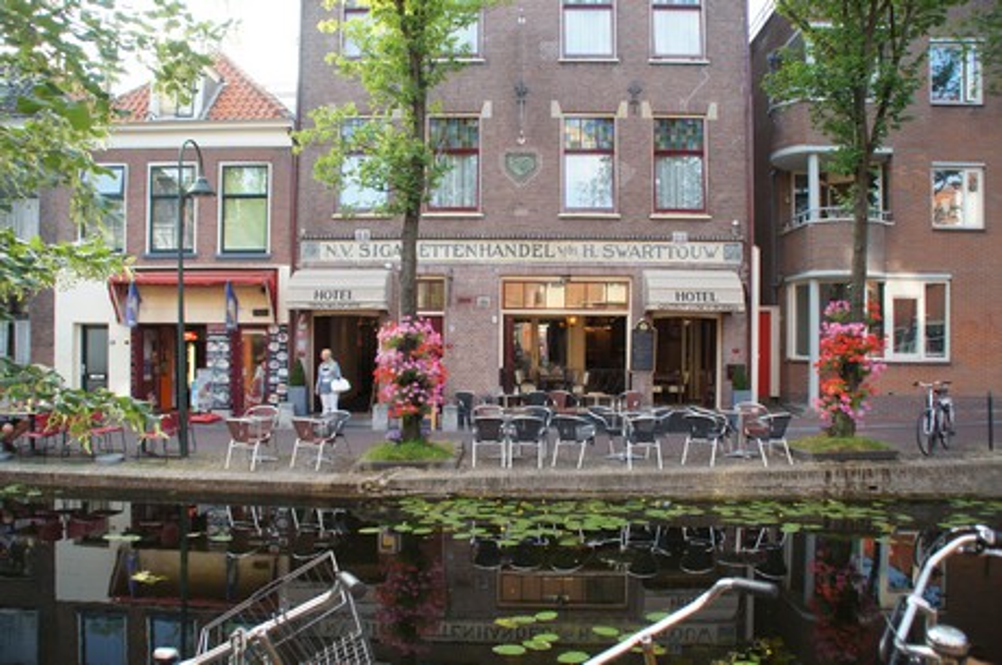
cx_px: 501
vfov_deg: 47.8
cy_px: 332
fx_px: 750
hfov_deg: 67.5
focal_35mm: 27
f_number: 4.5
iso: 100
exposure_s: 1/50
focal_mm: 18
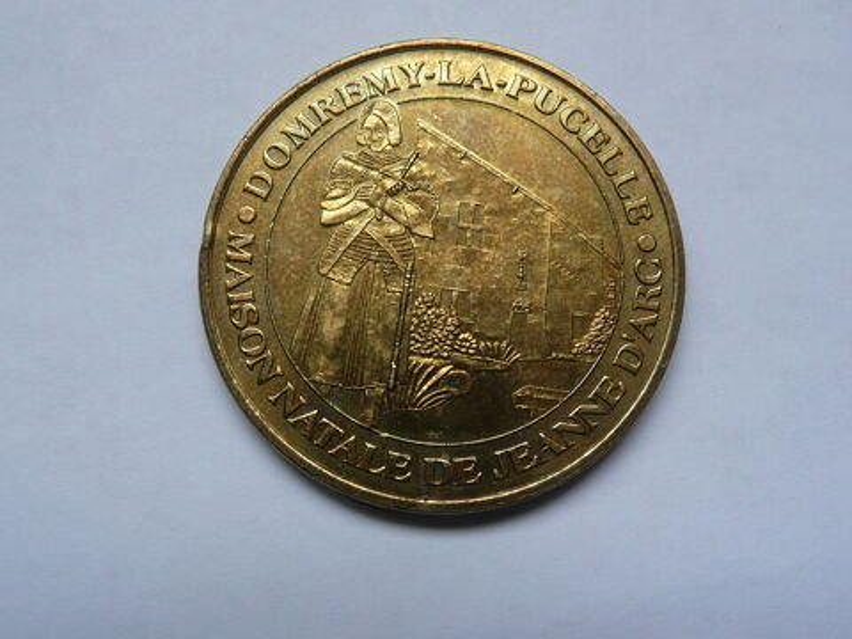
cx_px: 426
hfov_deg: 49.0
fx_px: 935
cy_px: 320
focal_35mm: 38
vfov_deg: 37.7
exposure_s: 1/80
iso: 100
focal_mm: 5.2
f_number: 3.5
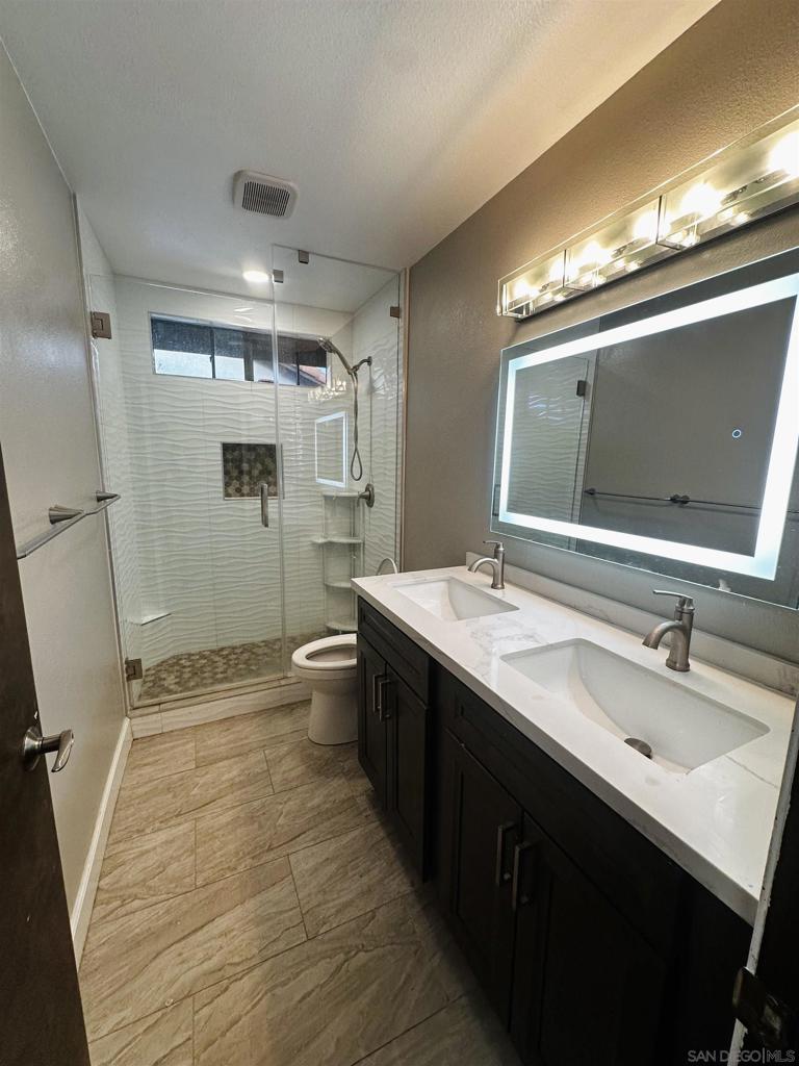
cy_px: 533
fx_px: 431
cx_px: 400
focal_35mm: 14
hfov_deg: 85.7
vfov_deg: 102.1
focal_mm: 2.22
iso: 160
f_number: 2.2
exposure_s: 1/120
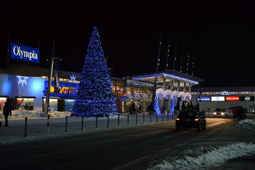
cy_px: 84
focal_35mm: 61
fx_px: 432
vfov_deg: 22.3
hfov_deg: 32.9
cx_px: 129
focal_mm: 60
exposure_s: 1/250
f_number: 2.8
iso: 3200
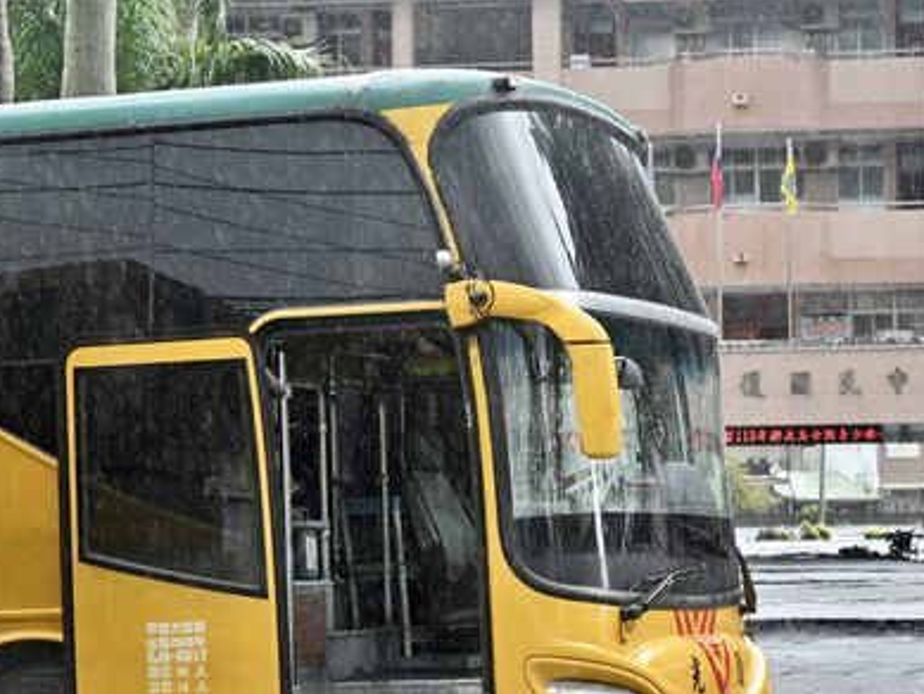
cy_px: 431
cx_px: 544
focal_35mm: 126
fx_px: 3364
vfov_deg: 11.8
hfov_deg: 15.6
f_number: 5.6
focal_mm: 85
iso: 400
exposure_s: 1/250
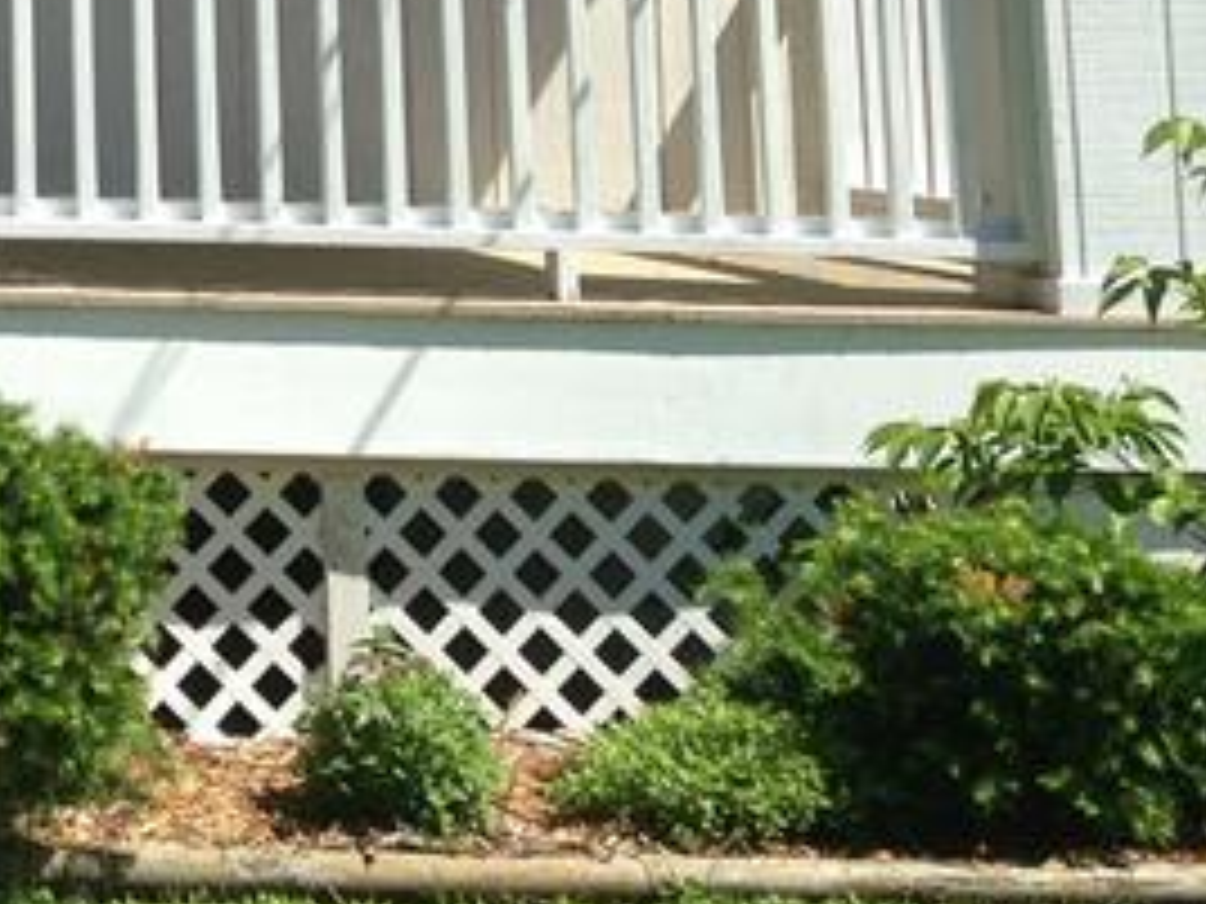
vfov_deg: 11.1
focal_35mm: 126
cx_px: -734
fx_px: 4390
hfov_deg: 14.4
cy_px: -648
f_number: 2.4
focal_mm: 4.12
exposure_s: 1/889
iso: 50
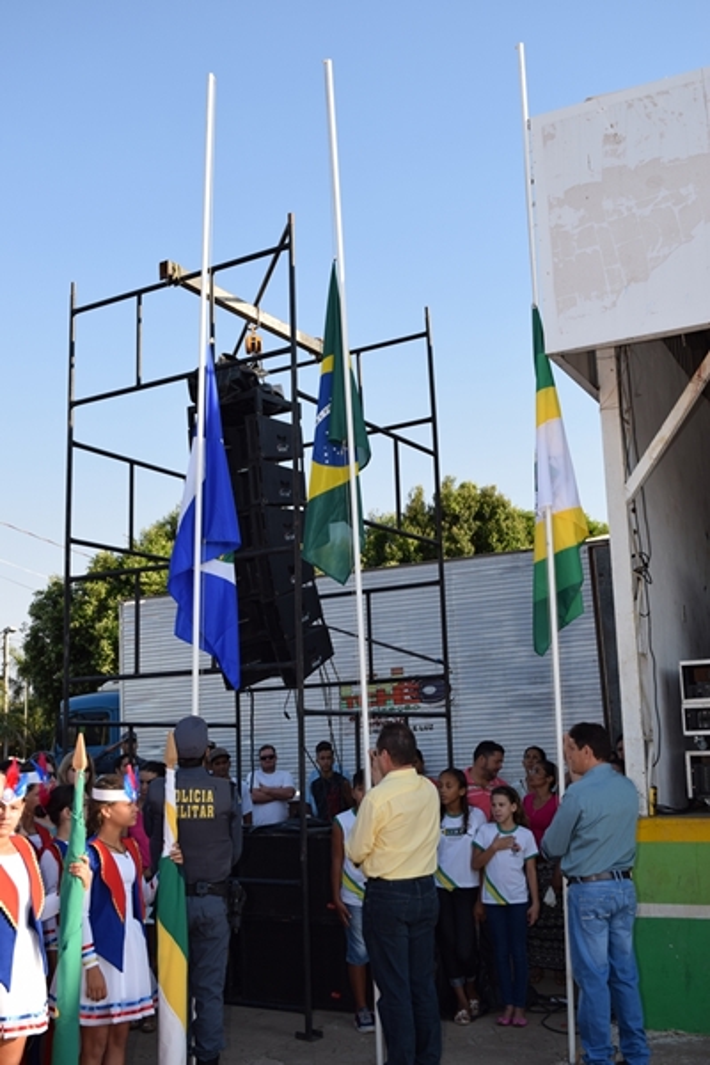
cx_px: 355
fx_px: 1109
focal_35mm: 38
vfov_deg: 51.3
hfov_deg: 35.5
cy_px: 532
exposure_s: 1/200
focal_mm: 25
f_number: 8
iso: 100
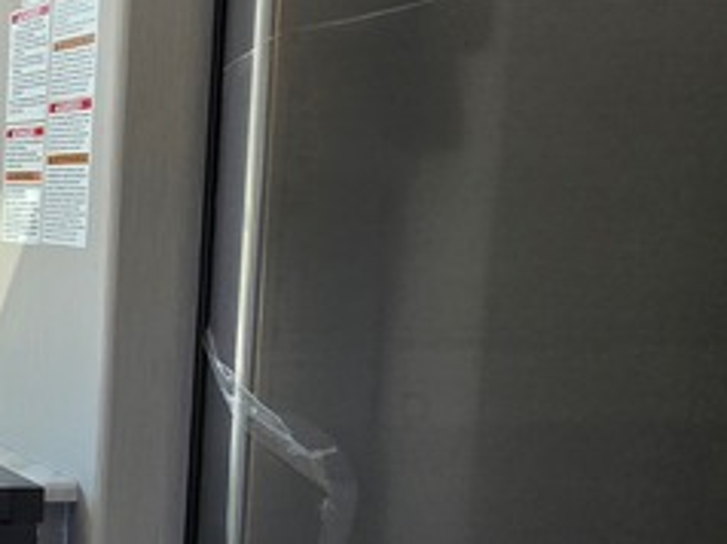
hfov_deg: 25.6
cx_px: -367
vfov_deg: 26.0
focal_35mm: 56
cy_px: 330
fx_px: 1175
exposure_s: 1/60
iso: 64
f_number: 2.2
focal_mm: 2.2
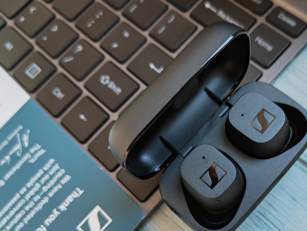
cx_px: 192
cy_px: 155
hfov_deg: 48.5
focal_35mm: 38
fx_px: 337
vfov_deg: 37.3
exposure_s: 1/50
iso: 498
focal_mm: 5.52
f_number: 1.9
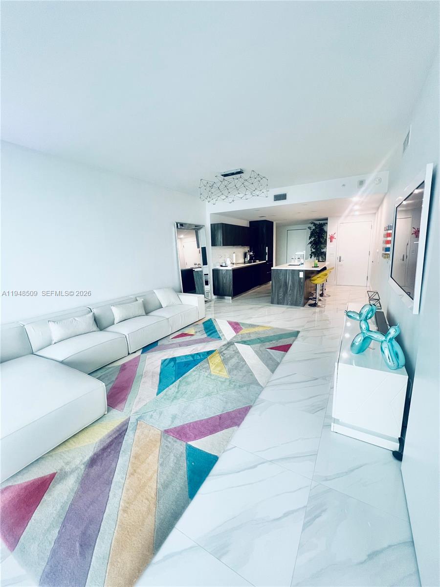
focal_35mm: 13
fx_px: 220
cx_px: 220
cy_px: 294
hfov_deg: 89.9
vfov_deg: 106.2
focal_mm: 1.57
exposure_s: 1/68
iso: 125
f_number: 1.8
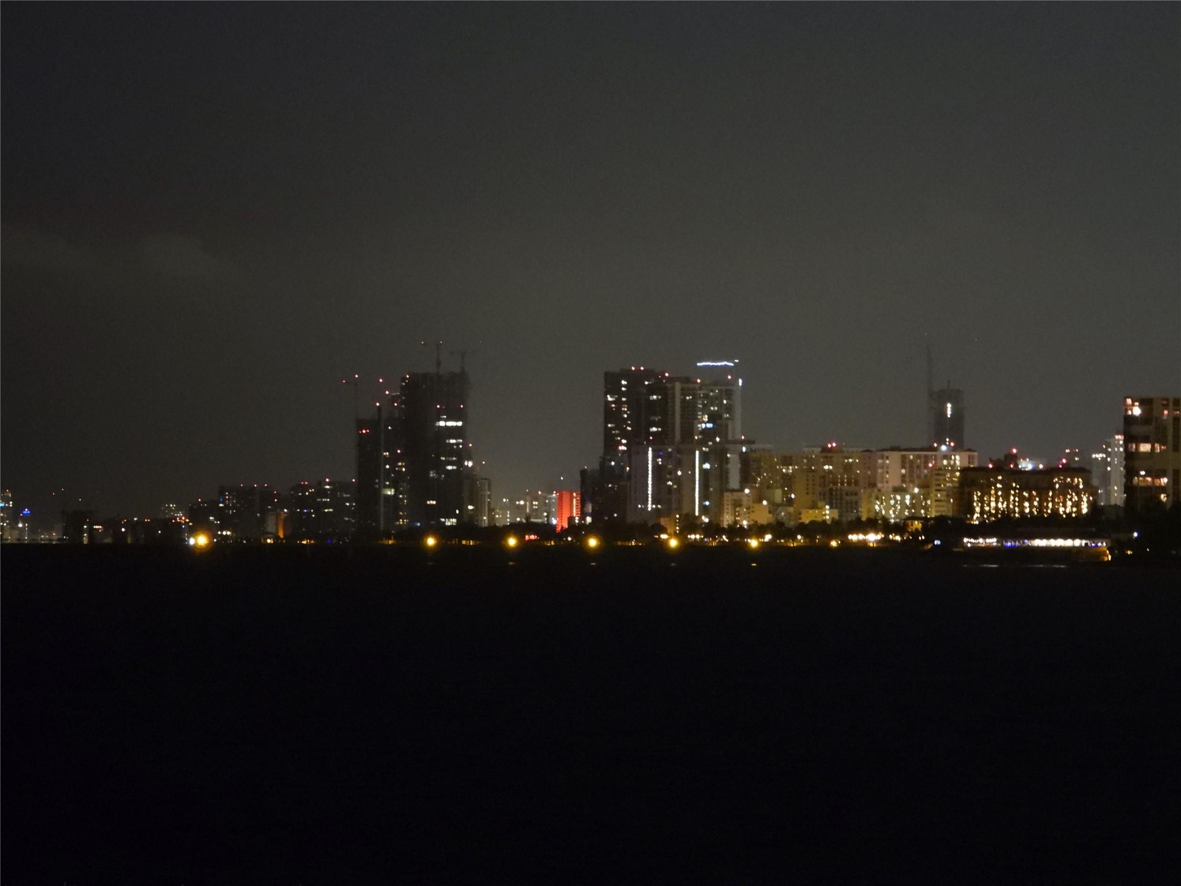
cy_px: 443
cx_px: 590
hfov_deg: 5.0
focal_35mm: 400
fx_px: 13647
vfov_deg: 3.7
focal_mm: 71.9
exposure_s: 1
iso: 1600
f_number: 5
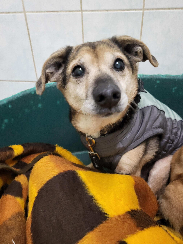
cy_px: 122
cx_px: 92
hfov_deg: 53.1
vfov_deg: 67.3
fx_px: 183
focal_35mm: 26
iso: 400
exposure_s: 1/50
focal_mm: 5.4
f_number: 1.8
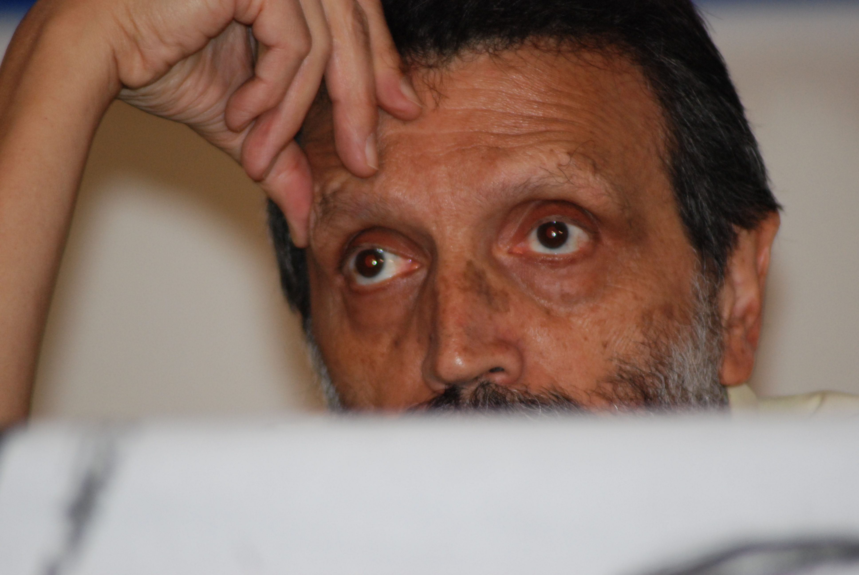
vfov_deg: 3.1
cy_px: 288
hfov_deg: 4.6
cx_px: 430
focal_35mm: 450
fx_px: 10750
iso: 800
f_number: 5.6
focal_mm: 300
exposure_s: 1/60
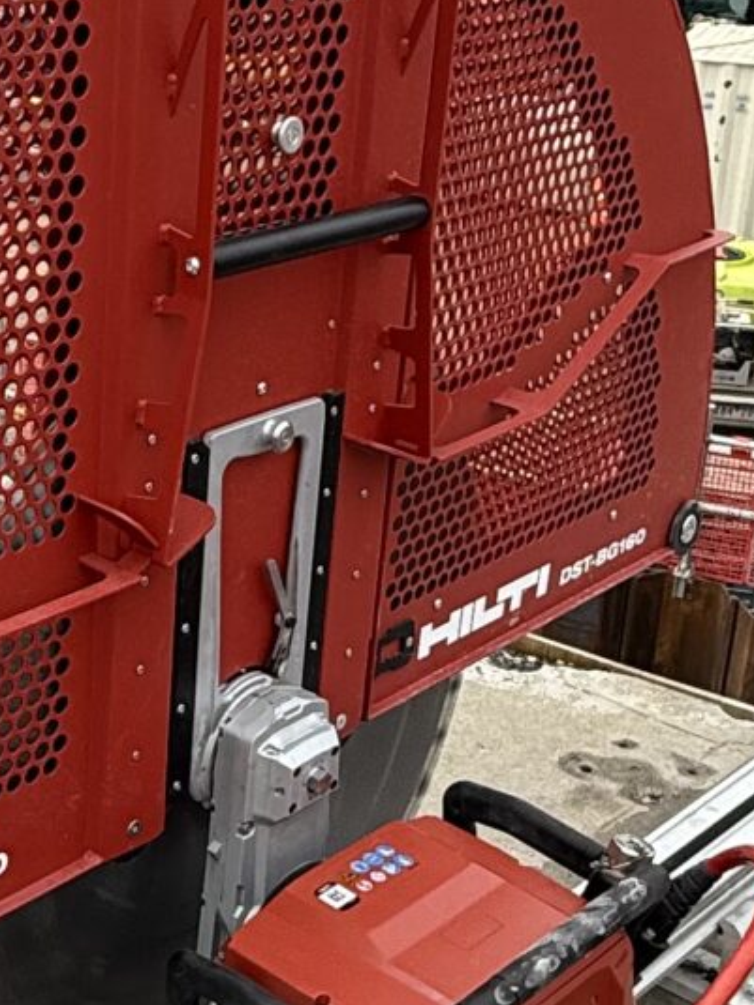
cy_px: 590
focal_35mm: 67
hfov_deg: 21.5
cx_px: 105
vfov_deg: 28.9
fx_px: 1947
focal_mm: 2.22
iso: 50
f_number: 2.2
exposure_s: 1/1033
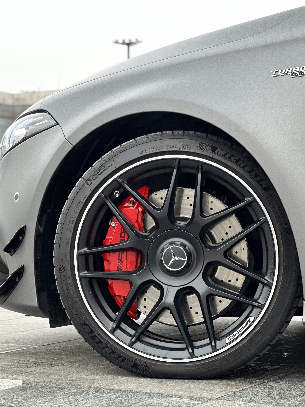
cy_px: 204
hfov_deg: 19.1
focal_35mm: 77
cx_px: 152
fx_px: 905
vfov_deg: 25.3
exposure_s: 1/121
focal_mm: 9
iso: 125
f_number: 2.8
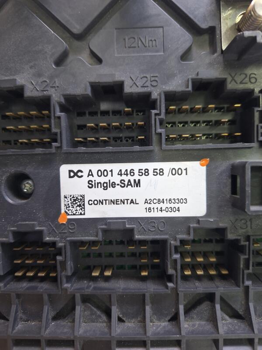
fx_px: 232
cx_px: 131
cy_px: 175
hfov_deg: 58.9
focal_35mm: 23
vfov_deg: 73.9
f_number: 1.8
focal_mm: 5.54
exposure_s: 1/50
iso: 160
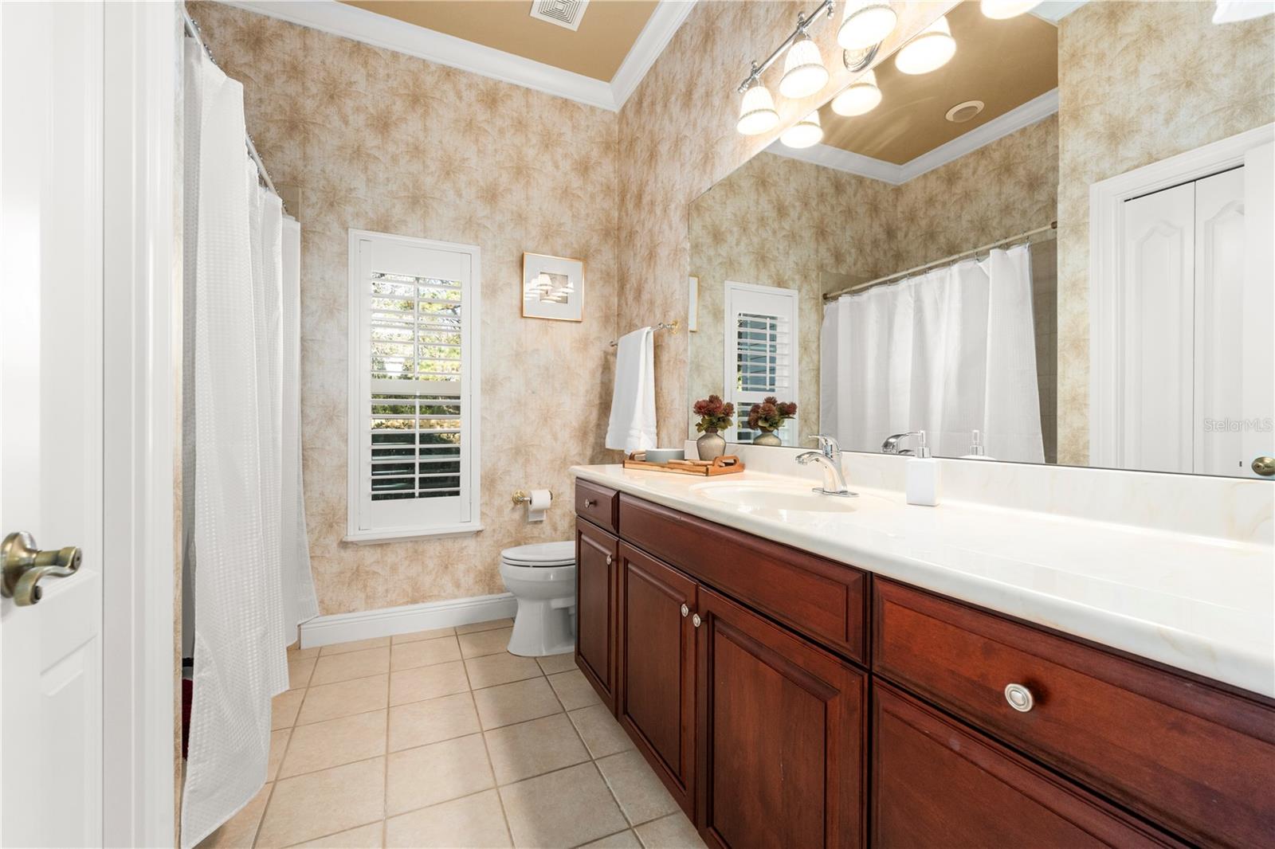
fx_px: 496
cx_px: 638
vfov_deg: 81.2
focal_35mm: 14
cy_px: 424
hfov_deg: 104.3
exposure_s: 1/10
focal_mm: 14
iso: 400
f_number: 8
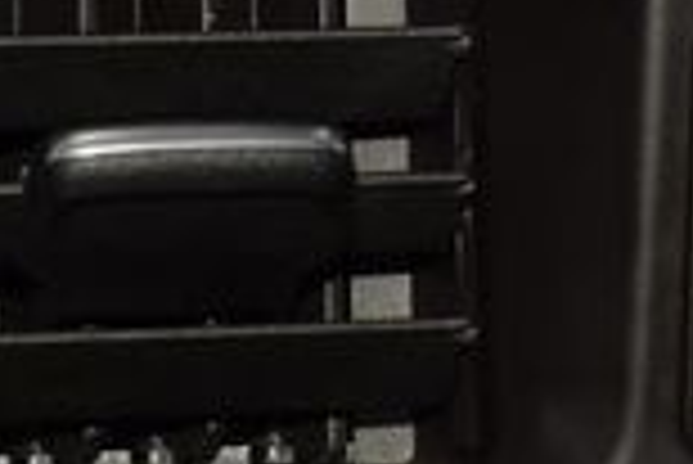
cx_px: 1390
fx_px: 8381
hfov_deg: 4.7
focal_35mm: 435
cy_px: -372
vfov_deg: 3.2
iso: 100
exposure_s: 1/125
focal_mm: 70
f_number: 8
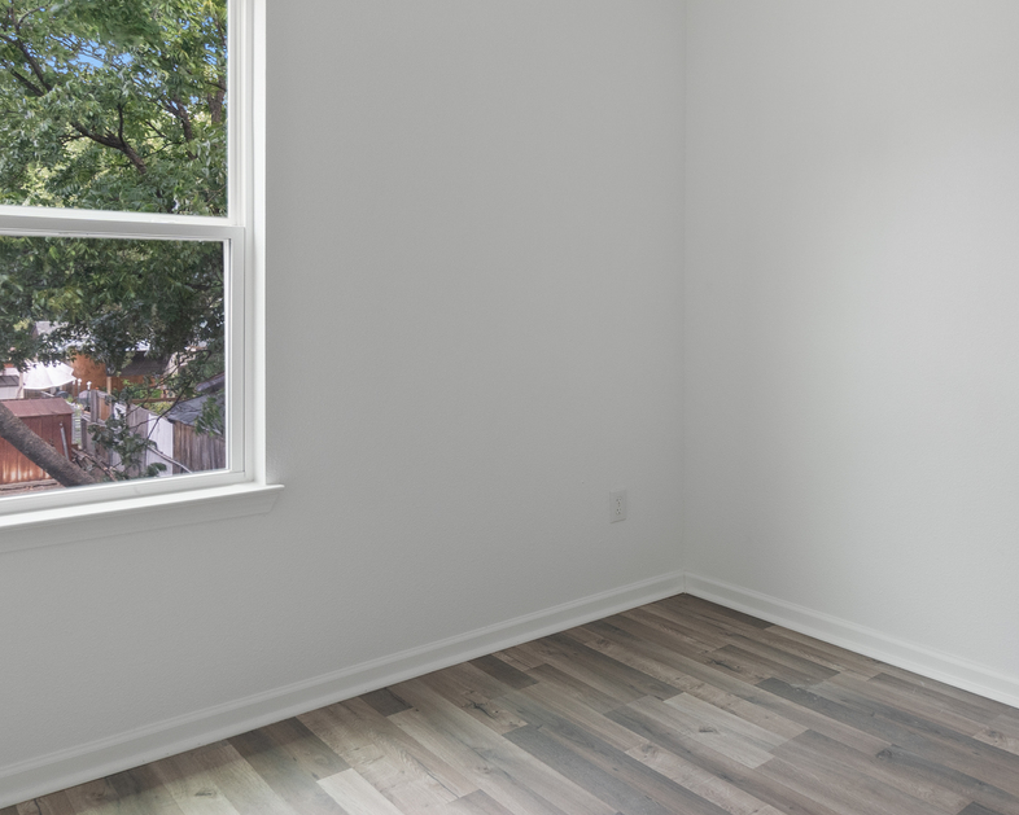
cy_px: 302
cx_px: 630
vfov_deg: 49.5
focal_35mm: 29
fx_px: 875
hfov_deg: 59.7
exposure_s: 2.5
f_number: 7.1
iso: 400
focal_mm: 10
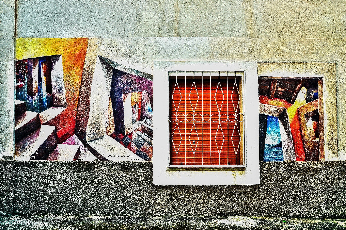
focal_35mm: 22
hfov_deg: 78.6
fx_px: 211
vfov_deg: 57.1
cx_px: 173
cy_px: 115
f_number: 10
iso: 250
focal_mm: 22
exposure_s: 1/100
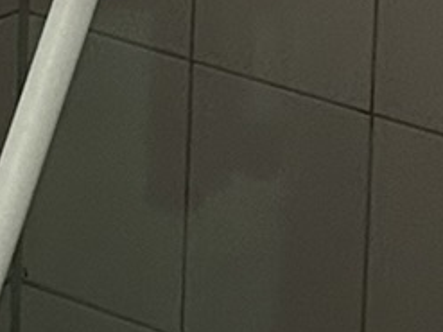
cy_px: -565
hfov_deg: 8.8
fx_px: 2763
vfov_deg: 6.4
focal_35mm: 216
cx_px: 759
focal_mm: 5.7
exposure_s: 1/50
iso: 320
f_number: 1.5
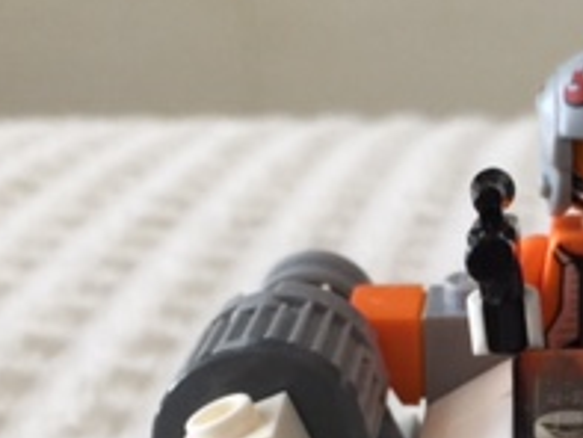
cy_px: 500
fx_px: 1584
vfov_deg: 15.3
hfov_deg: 20.3
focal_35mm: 94
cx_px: 568
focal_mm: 4.15
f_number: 2.2
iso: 32
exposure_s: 1/30
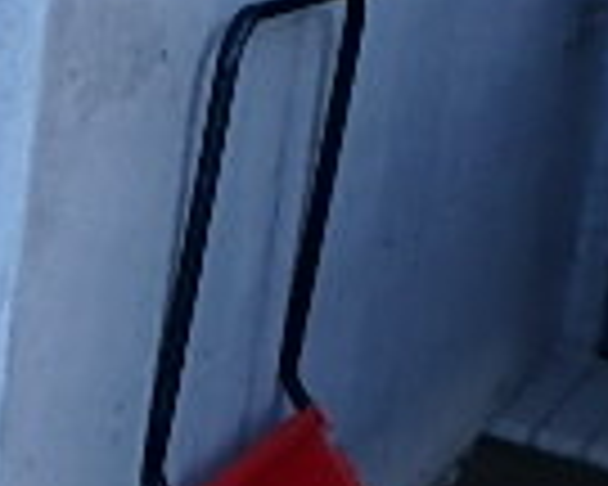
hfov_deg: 14.7
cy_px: 50
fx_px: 1745
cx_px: -734
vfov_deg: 15.7
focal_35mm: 97
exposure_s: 1/125
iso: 125
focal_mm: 3.7
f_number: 3.5
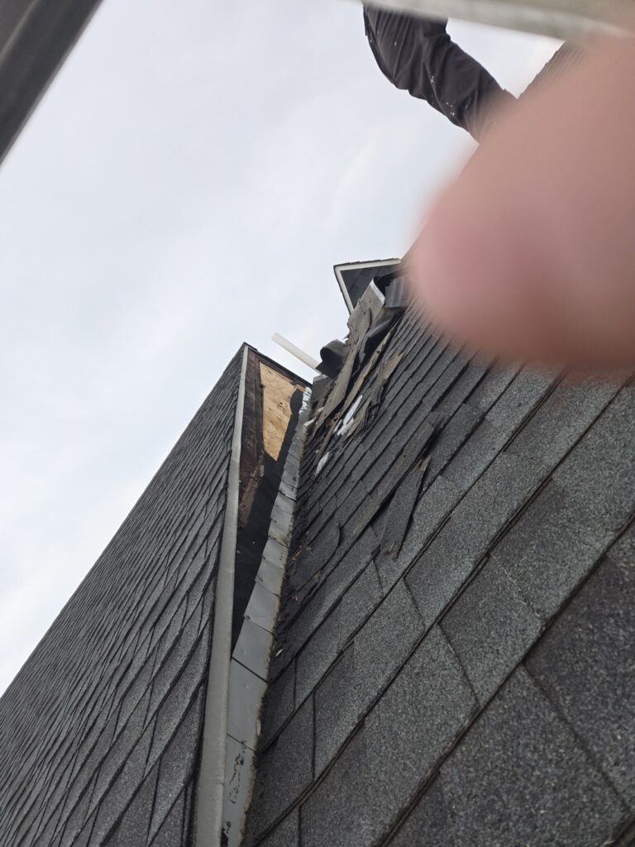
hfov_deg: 58.9
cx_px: 318
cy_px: 424
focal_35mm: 23
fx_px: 563
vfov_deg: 73.9
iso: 25
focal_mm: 5.4
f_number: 1.8
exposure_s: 1/792
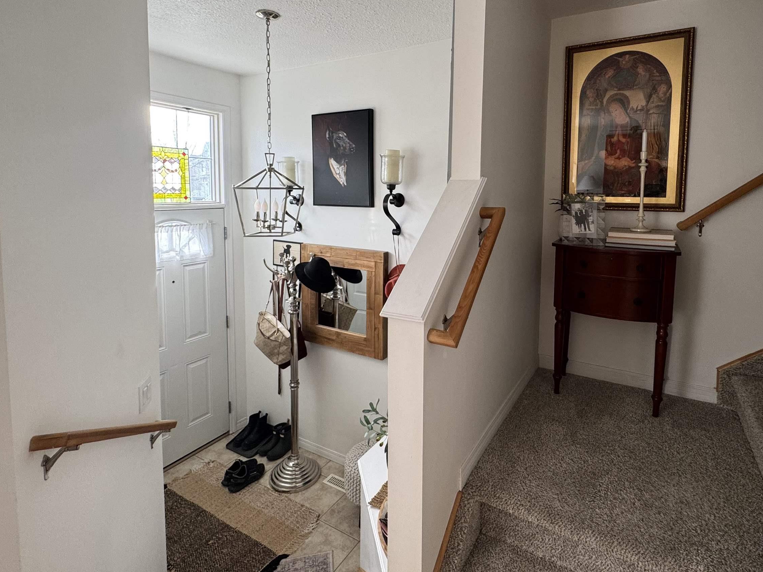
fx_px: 419
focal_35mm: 19
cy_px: 223
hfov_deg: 84.4
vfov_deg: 67.9
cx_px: 423
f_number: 2.2
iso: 100
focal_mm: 2.22
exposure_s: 1/99
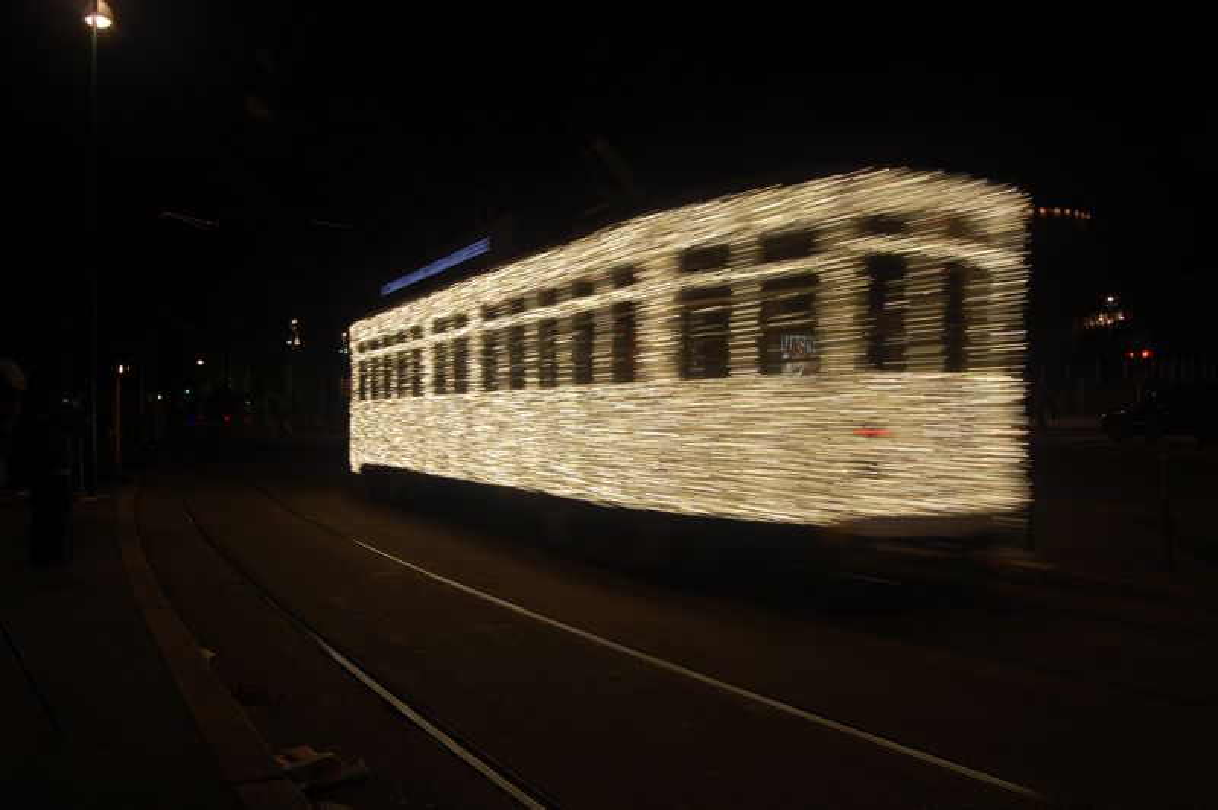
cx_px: 609
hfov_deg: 67.4
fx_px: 913
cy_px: 405
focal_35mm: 27
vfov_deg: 47.9
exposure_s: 1/6
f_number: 11
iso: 200
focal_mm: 18
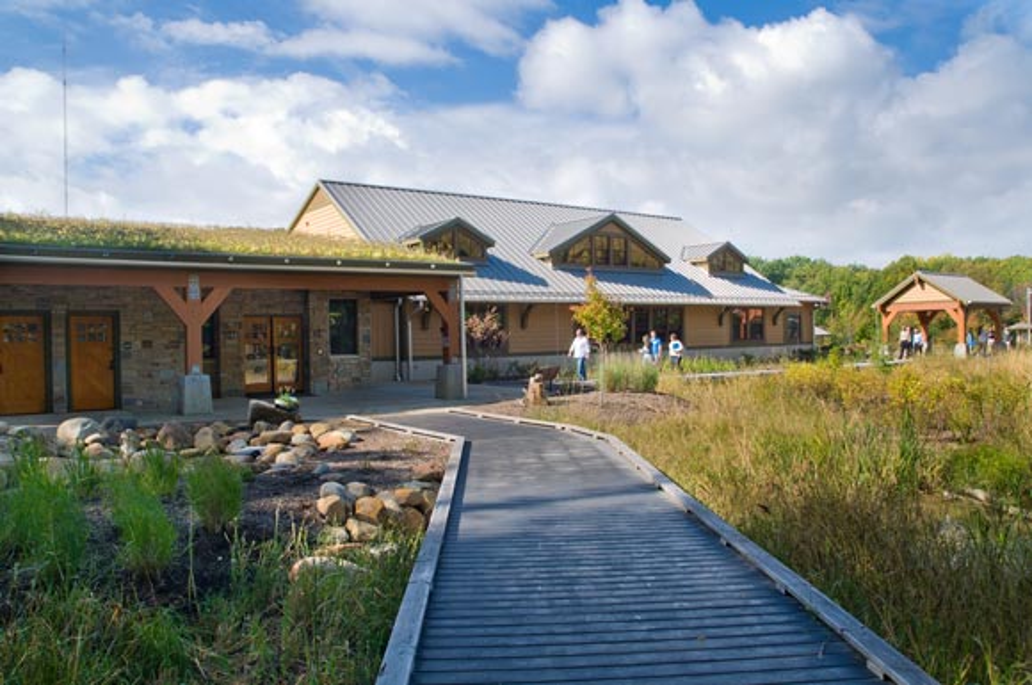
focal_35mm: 27
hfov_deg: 67.5
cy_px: 342
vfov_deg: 47.8
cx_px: 516
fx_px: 773
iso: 400
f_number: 9
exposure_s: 1/400
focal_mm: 18
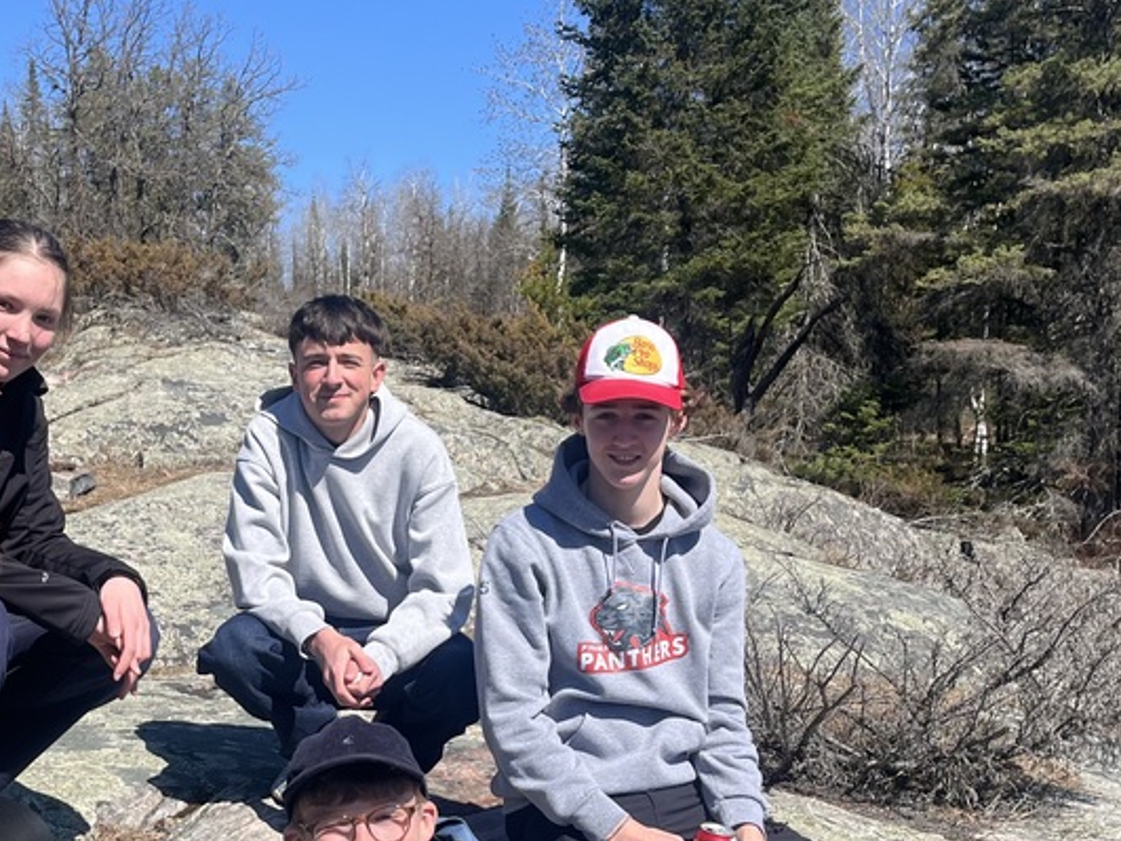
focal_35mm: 50
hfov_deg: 37.8
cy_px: 573
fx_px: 1619
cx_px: 388
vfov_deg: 28.9
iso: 50
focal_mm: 5.1
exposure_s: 1/3311
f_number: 1.6
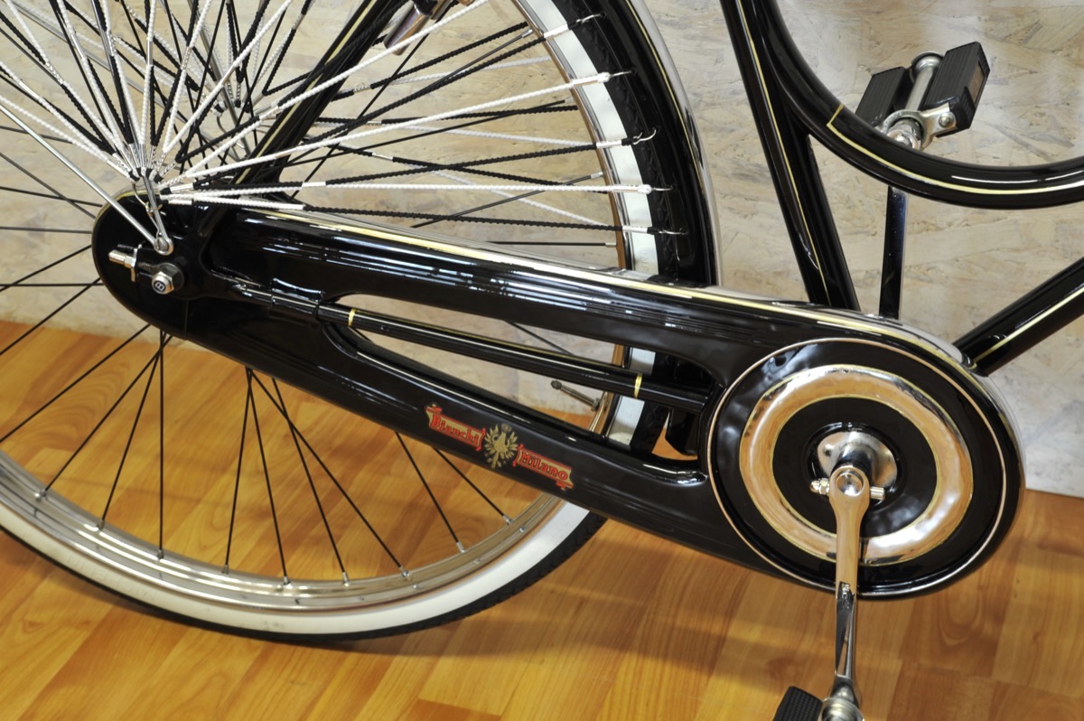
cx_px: 542
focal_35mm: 70
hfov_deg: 28.9
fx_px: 2106
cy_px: 360
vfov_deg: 19.4
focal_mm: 70
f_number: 11
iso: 800
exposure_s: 1/2.5
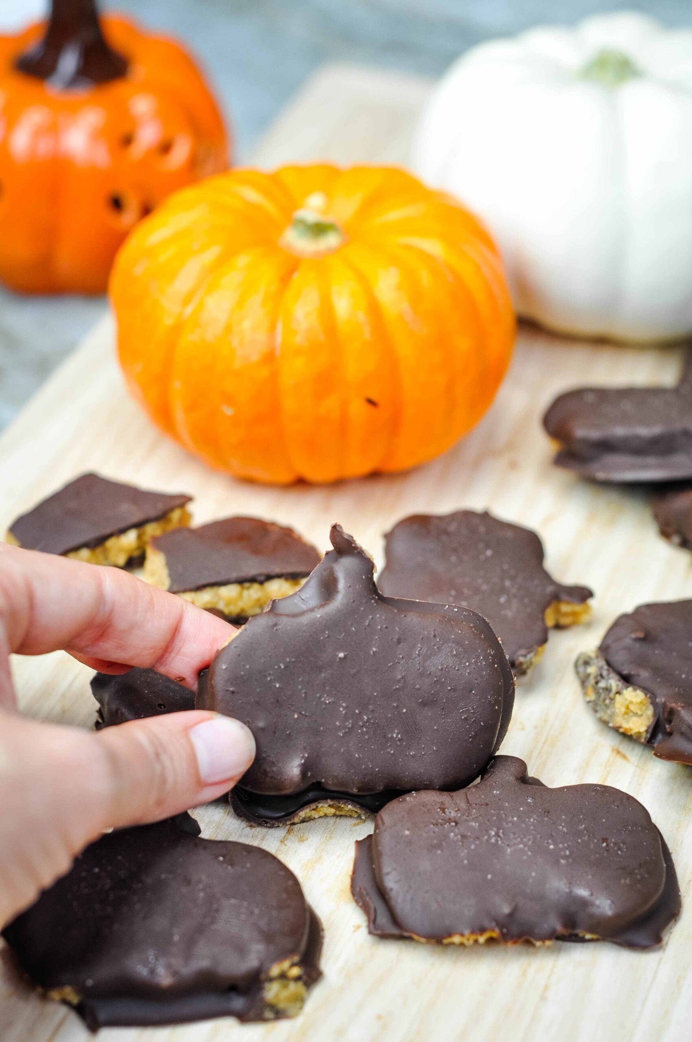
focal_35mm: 75
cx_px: 346
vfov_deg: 27.0
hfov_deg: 18.1
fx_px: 2168
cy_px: 521
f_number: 4
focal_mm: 50
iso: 400
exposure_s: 1/60
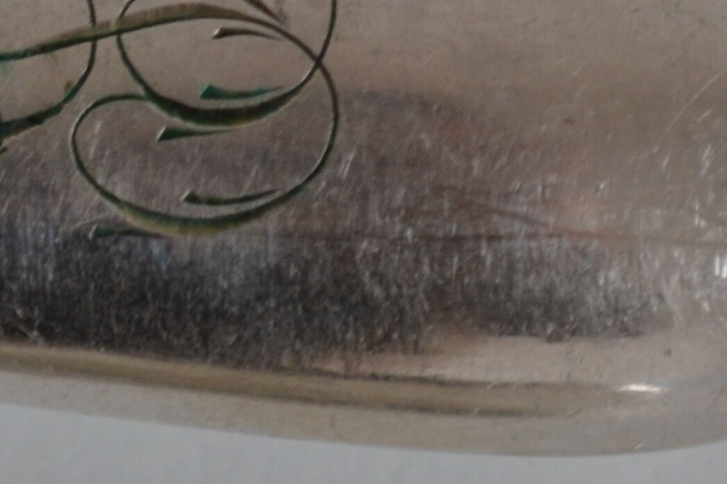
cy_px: -101
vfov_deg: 3.8
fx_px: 7314
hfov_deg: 5.7
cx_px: -132
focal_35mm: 362
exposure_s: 1/40
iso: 400
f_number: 5.6
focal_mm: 55
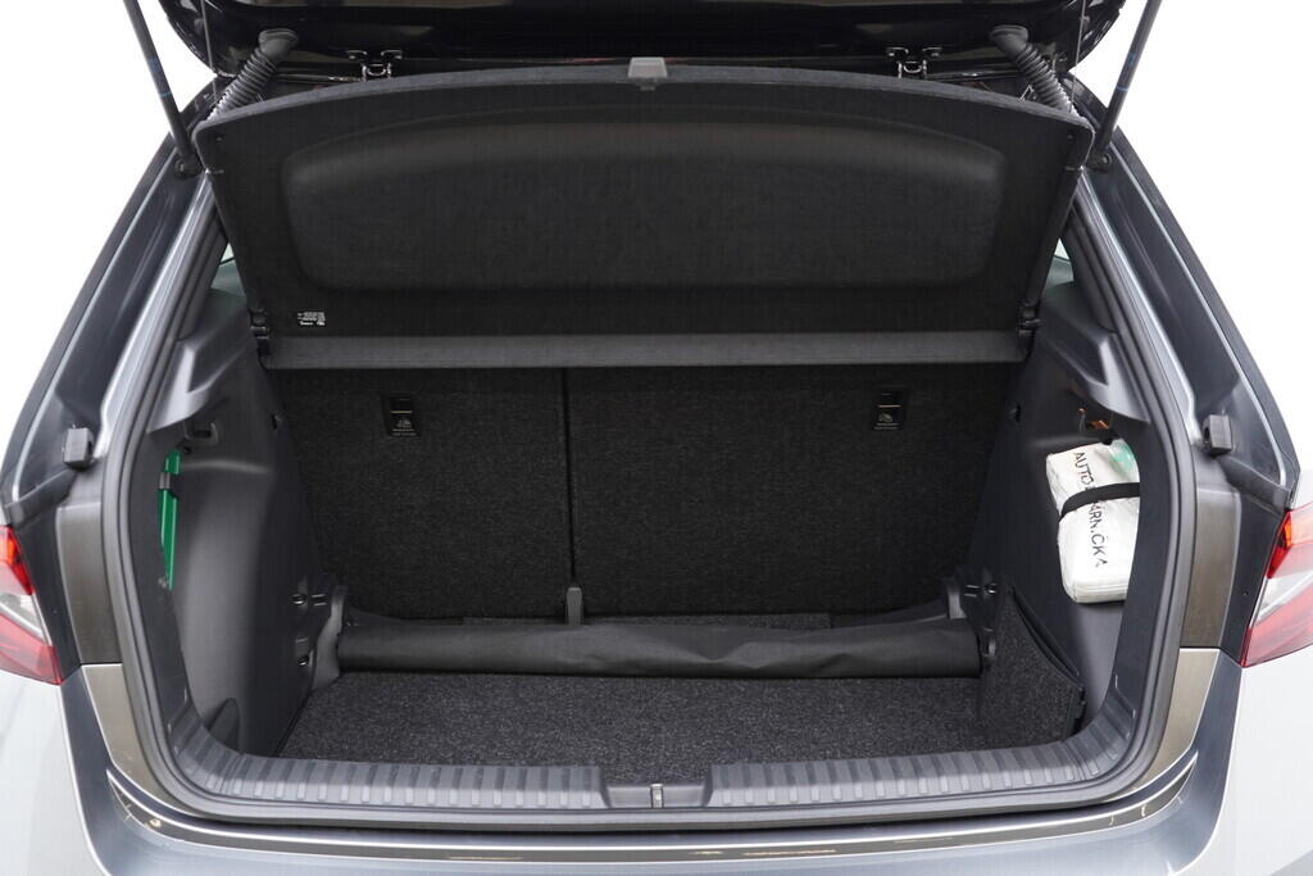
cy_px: 438
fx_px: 1313
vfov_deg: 36.9
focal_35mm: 36
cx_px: 656
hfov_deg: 53.1
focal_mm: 24
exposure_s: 1/40
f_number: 2.8
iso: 400
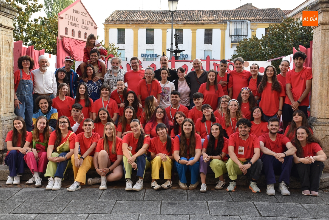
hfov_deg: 38.9
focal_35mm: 51
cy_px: 110
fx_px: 466
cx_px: 164
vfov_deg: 26.5
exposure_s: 1/200
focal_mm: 34
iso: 400
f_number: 7.1
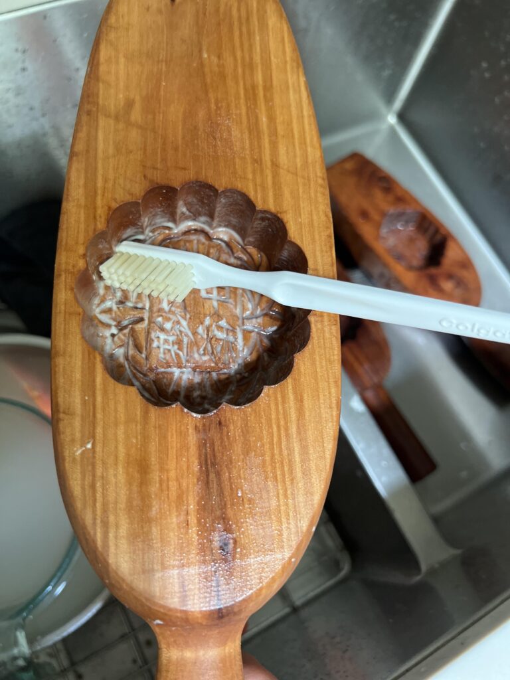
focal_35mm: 26
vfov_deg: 67.3
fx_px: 511
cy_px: 340
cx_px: 255
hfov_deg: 53.1
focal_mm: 5.7
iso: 250
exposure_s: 1/60
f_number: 1.5
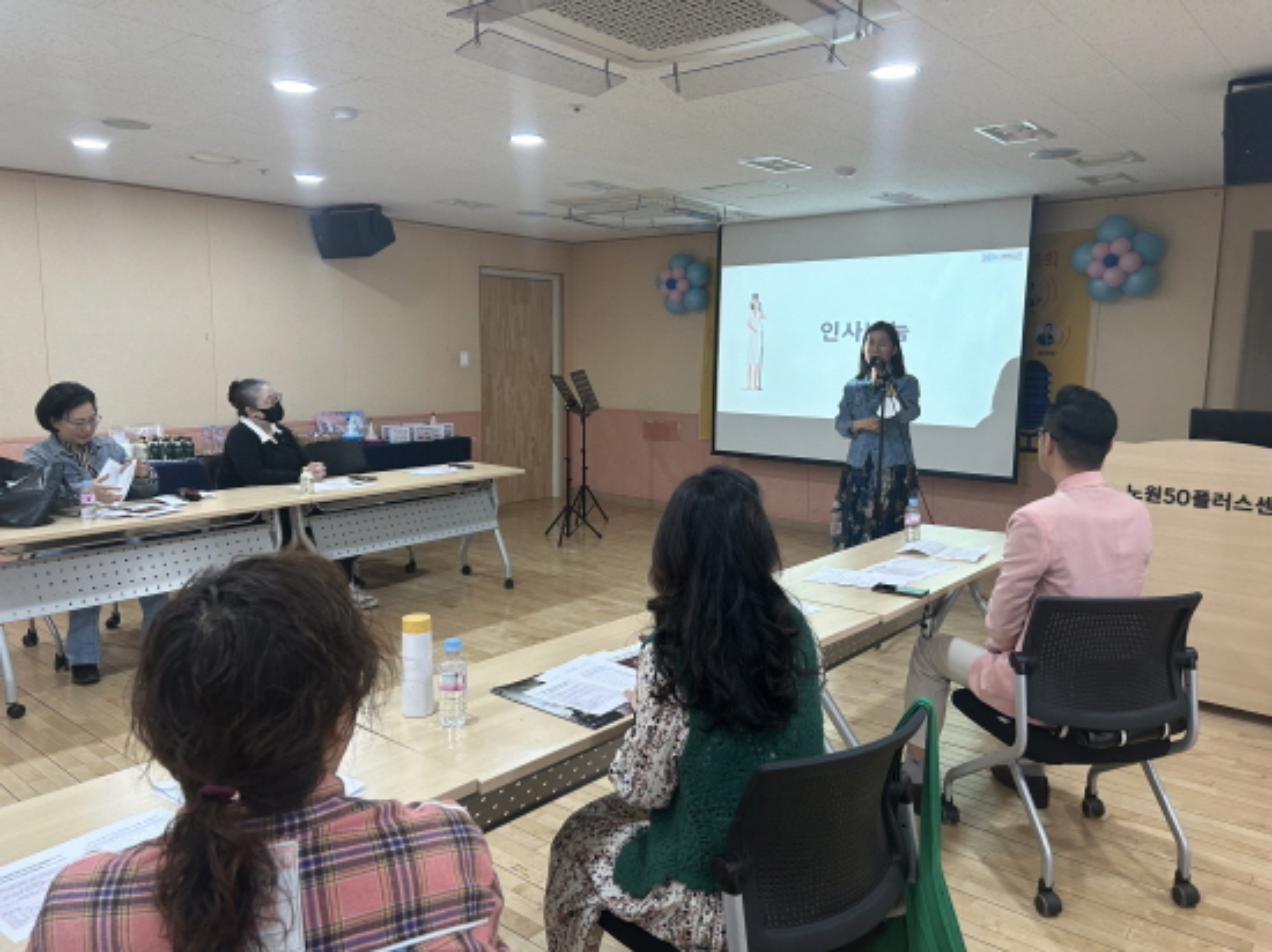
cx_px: 636
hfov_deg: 67.3
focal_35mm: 26
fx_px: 955
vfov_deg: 53.0
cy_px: 476
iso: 80
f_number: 1.5
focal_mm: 5.7
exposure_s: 1/120
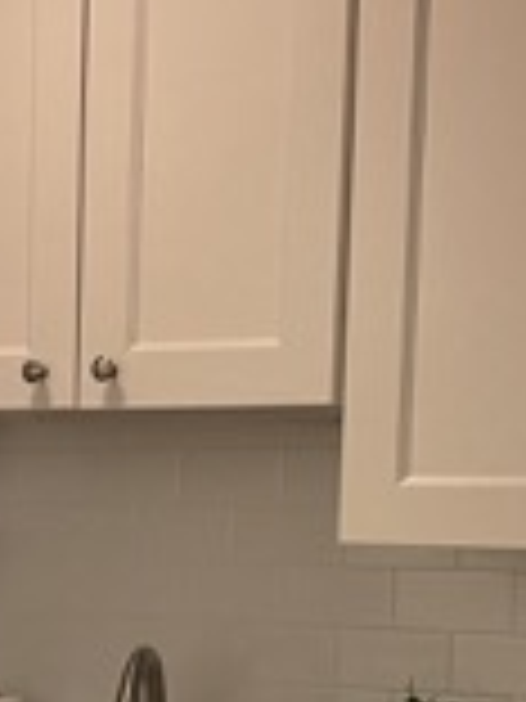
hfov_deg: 13.5
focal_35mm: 107
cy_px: 747
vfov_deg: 17.8
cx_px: -85
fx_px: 2168
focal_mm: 4.2
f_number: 1.6
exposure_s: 1/60
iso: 200
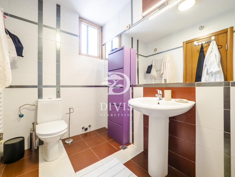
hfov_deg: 102.1
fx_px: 95
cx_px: 118
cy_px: 88
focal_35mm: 14
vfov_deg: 85.7
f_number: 4
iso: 400
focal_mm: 7
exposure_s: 1/25
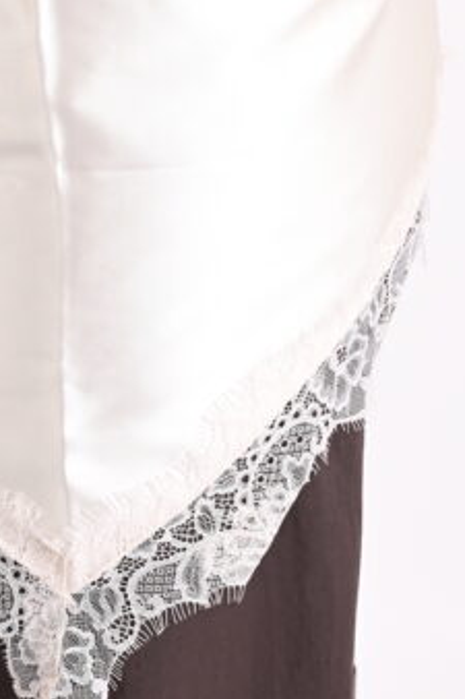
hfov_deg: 14.9
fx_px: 1765
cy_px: 326
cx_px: 70
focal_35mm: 91
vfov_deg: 22.4
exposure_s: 1/100
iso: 125
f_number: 9
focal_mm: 41
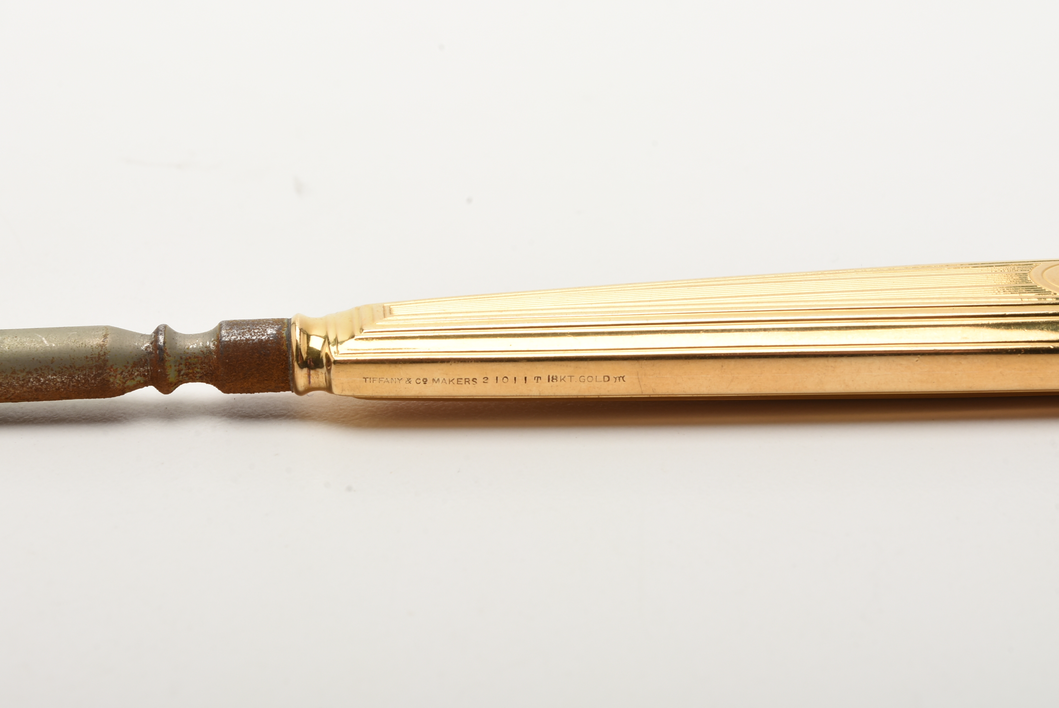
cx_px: 530
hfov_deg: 24.6
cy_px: 354
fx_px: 2429
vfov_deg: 16.6
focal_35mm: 82
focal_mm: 55
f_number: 18
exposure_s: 1/160
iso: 100
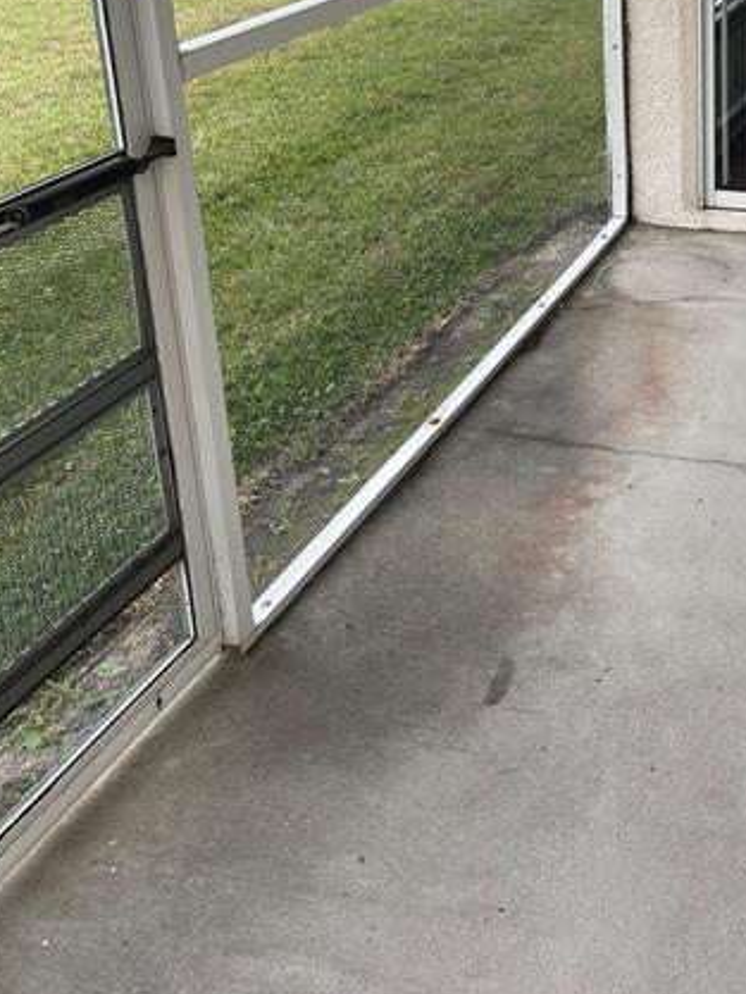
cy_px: 155
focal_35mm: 46
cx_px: 632
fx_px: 1321
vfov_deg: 39.1
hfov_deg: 30.5
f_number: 1.6
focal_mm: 5.1
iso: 32
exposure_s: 1/525
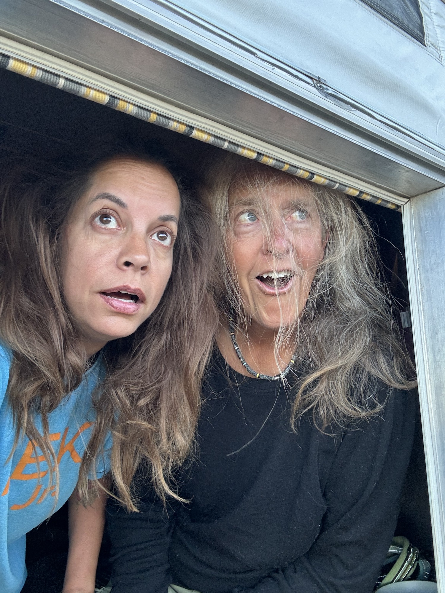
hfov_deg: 46.8
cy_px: 296
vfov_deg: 60.0
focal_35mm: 30
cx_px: 222
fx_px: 514
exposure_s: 1/81
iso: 80
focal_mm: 2.69
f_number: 1.9
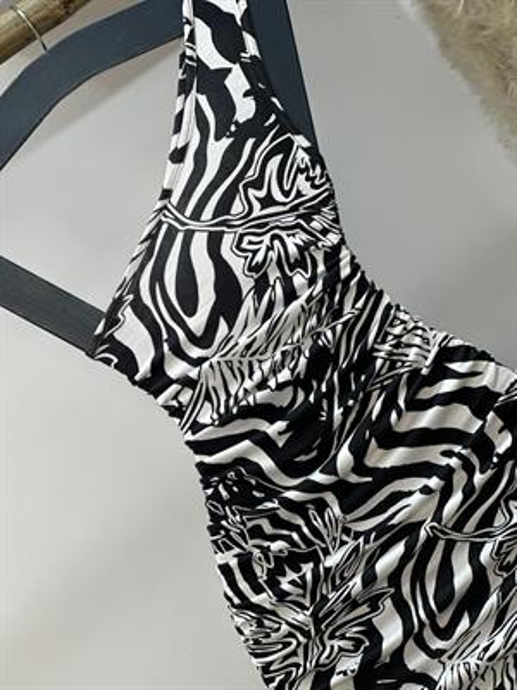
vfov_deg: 25.3
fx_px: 1533
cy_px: 345
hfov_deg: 19.1
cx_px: 258
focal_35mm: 77
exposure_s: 1/100
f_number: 2.8
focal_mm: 9
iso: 160
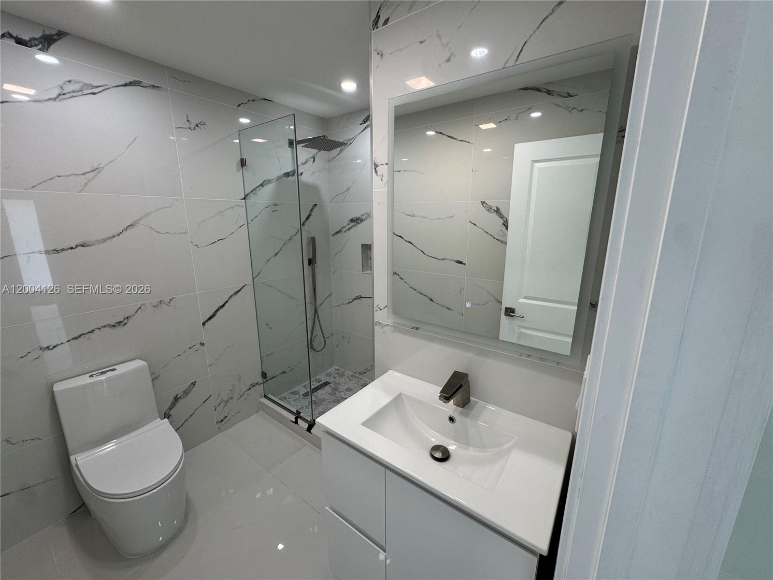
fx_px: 313
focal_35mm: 14
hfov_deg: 102.1
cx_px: 386
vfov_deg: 85.7
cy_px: 290
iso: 80
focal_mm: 2.22
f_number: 2.2
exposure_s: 1/120
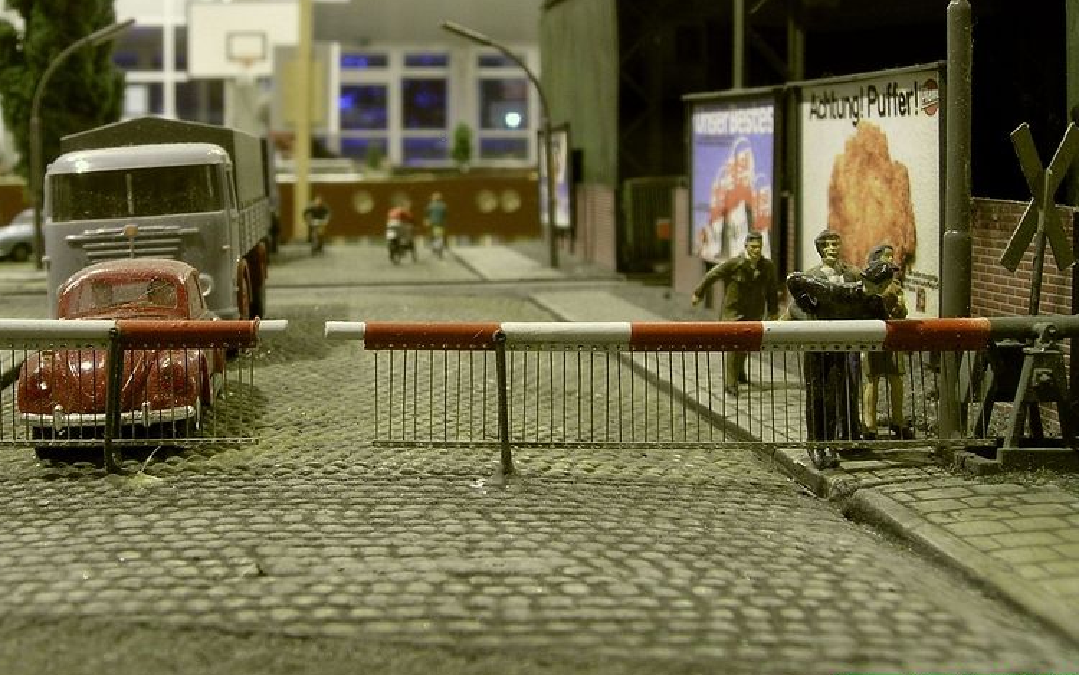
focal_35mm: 82
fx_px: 2412
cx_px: 374
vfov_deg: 15.9
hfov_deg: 25.1
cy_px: 187
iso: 50
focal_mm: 5.8
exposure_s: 1
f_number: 5.6
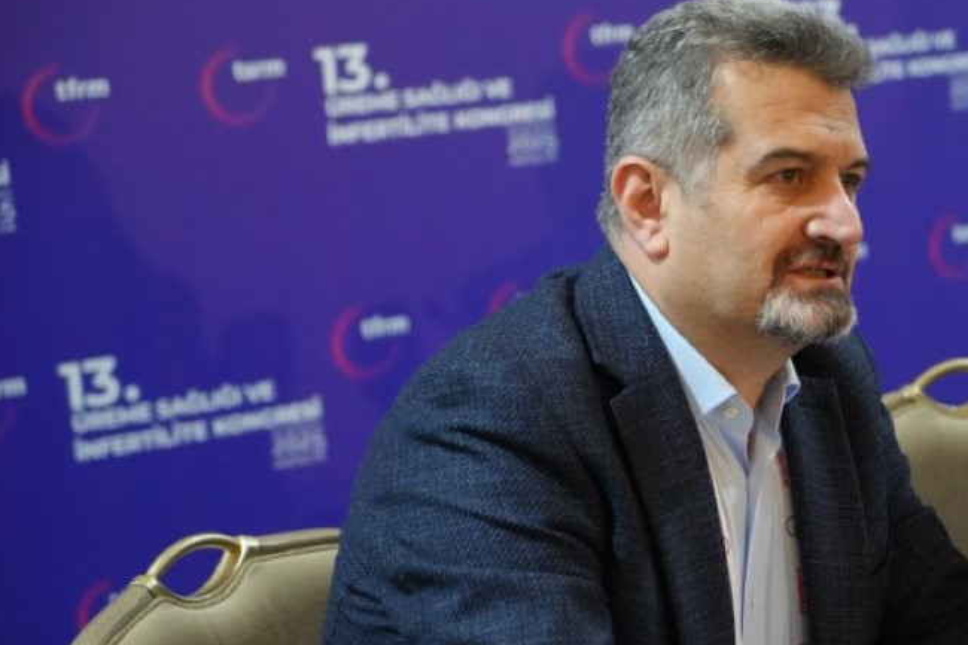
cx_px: 628
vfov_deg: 14.9
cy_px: 367
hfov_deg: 22.1
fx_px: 2473
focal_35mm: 92
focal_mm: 70
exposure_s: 1/160
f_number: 4
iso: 10000
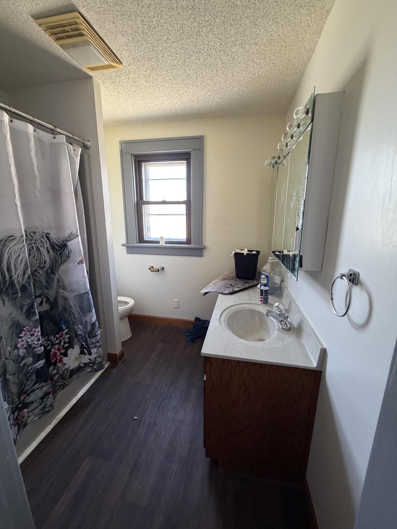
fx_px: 214
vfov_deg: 102.1
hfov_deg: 85.7
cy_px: 264
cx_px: 198
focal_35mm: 14
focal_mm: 2.22
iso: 320
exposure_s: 1/62
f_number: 2.2
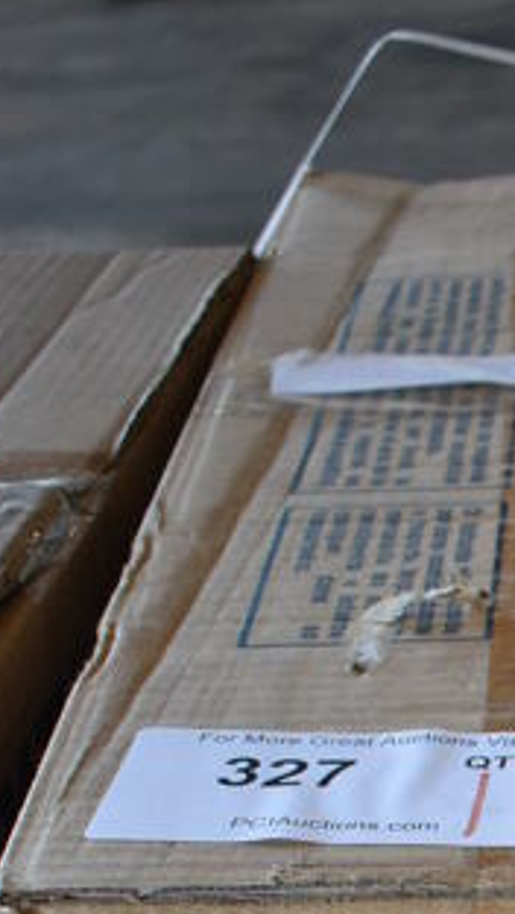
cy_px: 1217
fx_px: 2229
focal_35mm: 92
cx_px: 708
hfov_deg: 12.7
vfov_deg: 20.9
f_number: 3.5
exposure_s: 1/250
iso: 500
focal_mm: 20
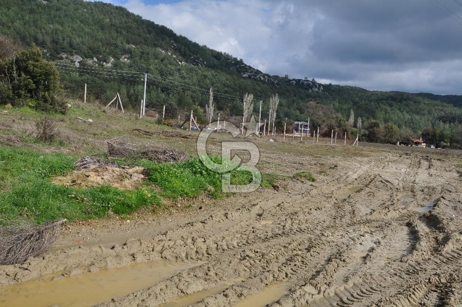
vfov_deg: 36.8
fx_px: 461
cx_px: 231
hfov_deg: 53.2
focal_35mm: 36
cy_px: 154
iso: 200
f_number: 10
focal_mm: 24
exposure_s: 1/320
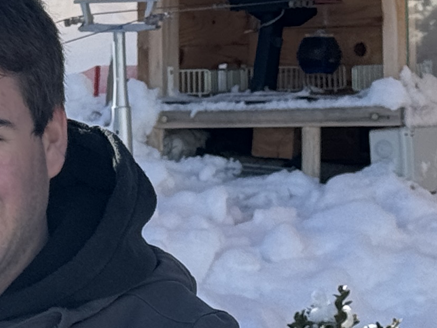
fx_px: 2967
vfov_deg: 6.3
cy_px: 168
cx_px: -179
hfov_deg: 8.3
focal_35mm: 235
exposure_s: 1/3610
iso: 64
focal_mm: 6.76
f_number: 1.78
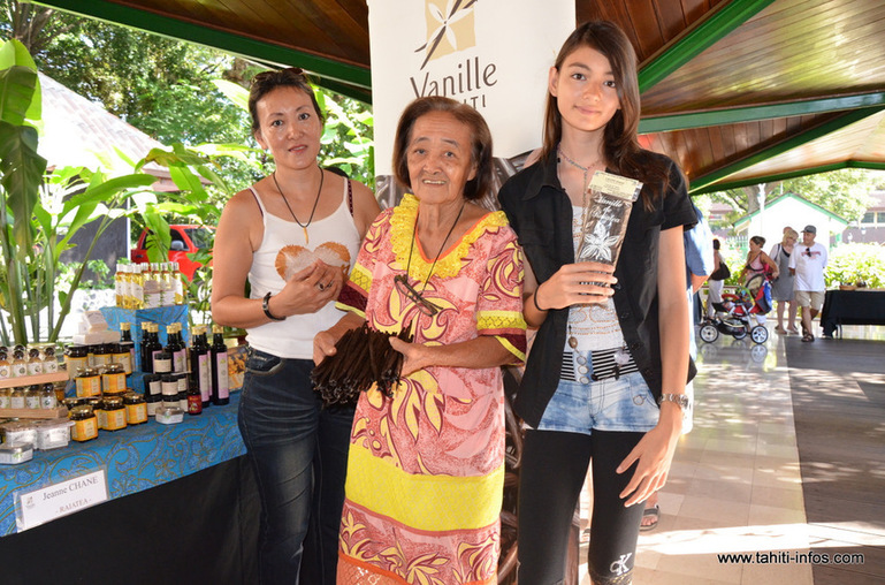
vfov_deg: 47.7
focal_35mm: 27
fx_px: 662
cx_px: 442
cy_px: 292
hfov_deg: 67.5
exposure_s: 1/250
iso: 2000
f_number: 7.1
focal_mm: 18
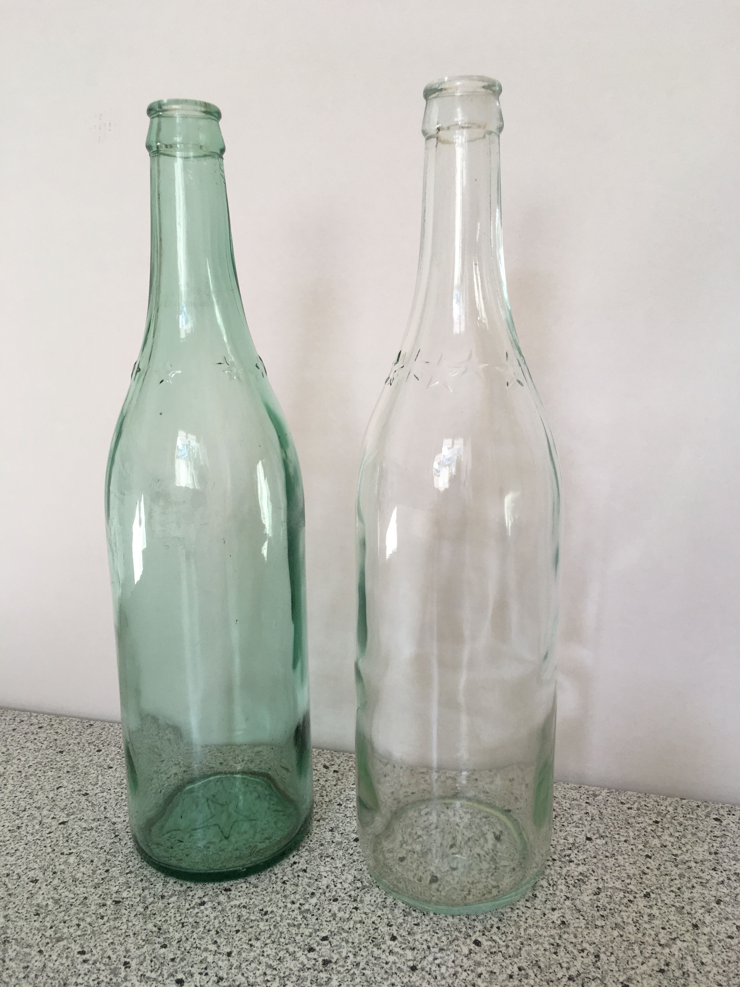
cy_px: 494
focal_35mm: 29
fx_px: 827
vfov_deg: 61.7
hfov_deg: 48.2
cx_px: 370
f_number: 2.2
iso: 40
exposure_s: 1/100
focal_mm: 4.15
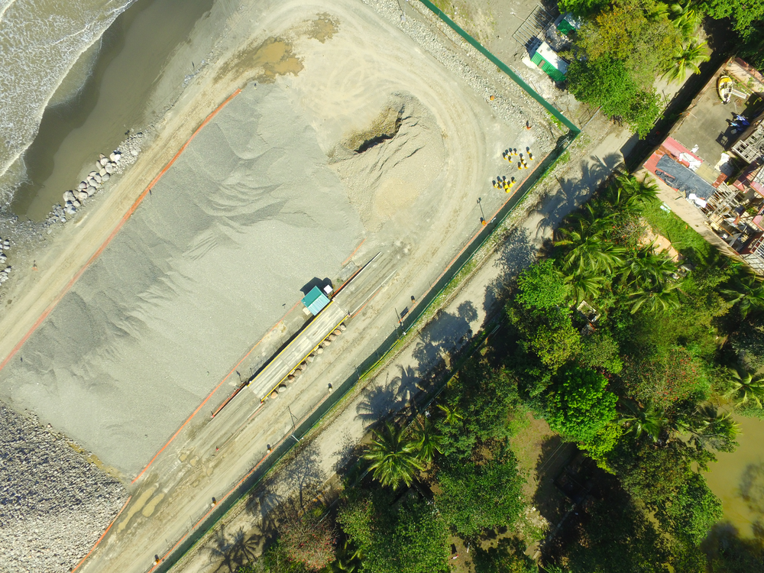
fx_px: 441
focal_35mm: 20
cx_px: 382
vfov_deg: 66.0
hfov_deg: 81.7
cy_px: 286
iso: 100
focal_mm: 3.61
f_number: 2.8
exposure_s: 1/639
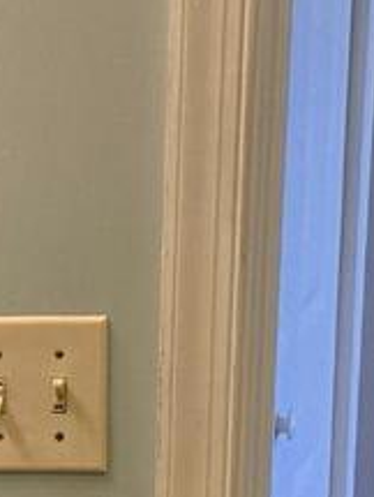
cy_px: 809
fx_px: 2356
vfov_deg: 11.4
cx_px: -238
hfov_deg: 8.8
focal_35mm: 164
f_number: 1.8
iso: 160
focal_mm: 5.4
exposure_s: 1/120
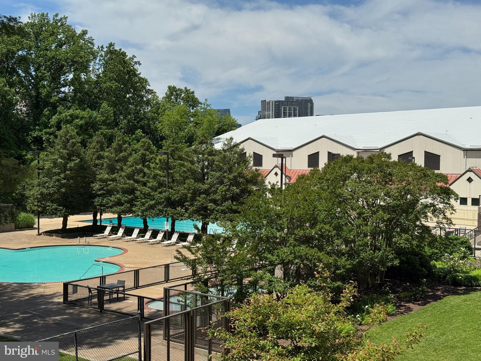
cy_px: 180
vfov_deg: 30.3
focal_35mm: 48
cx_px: 240
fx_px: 667
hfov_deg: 39.7
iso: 64
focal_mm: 6.76
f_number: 1.78
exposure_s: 1/7092
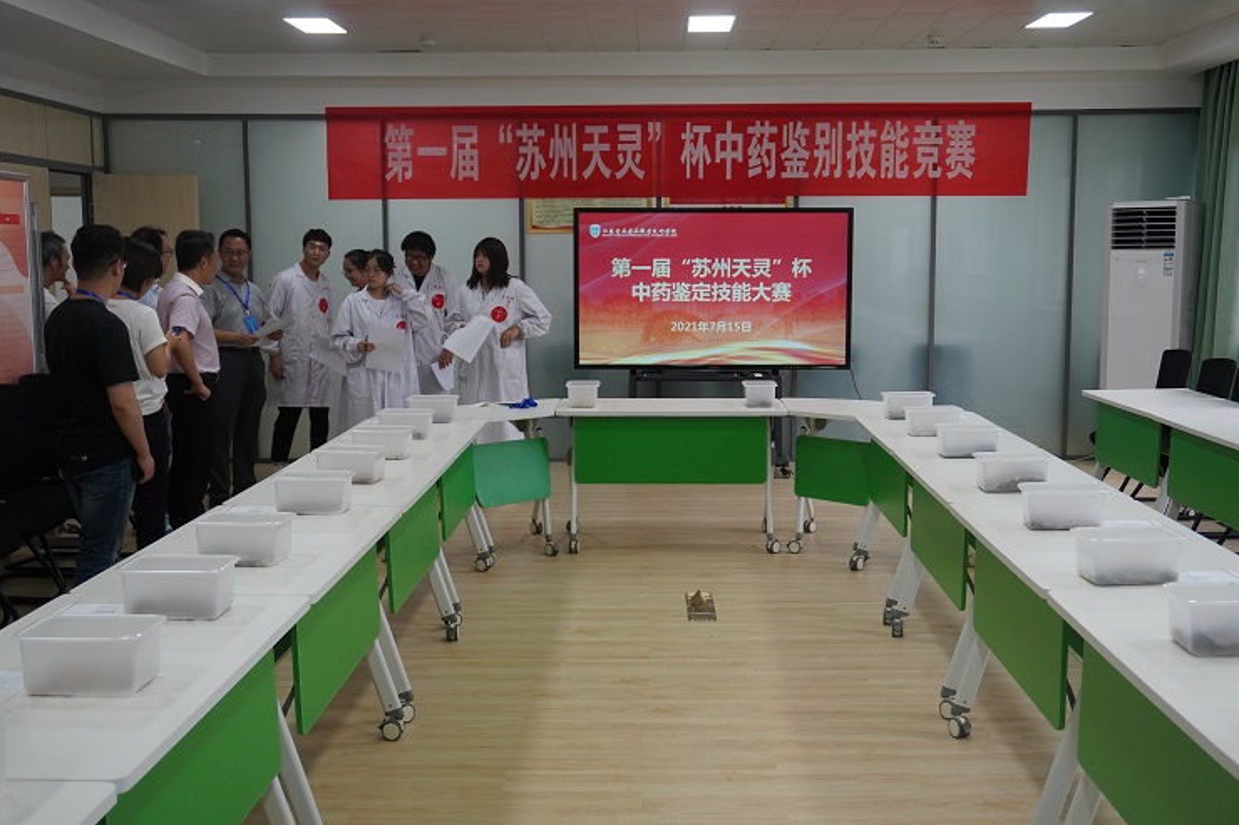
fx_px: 1395
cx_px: 640
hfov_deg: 47.9
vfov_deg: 33.0
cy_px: 428
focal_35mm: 41
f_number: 4.5
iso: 800
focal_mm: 25
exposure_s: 1/160
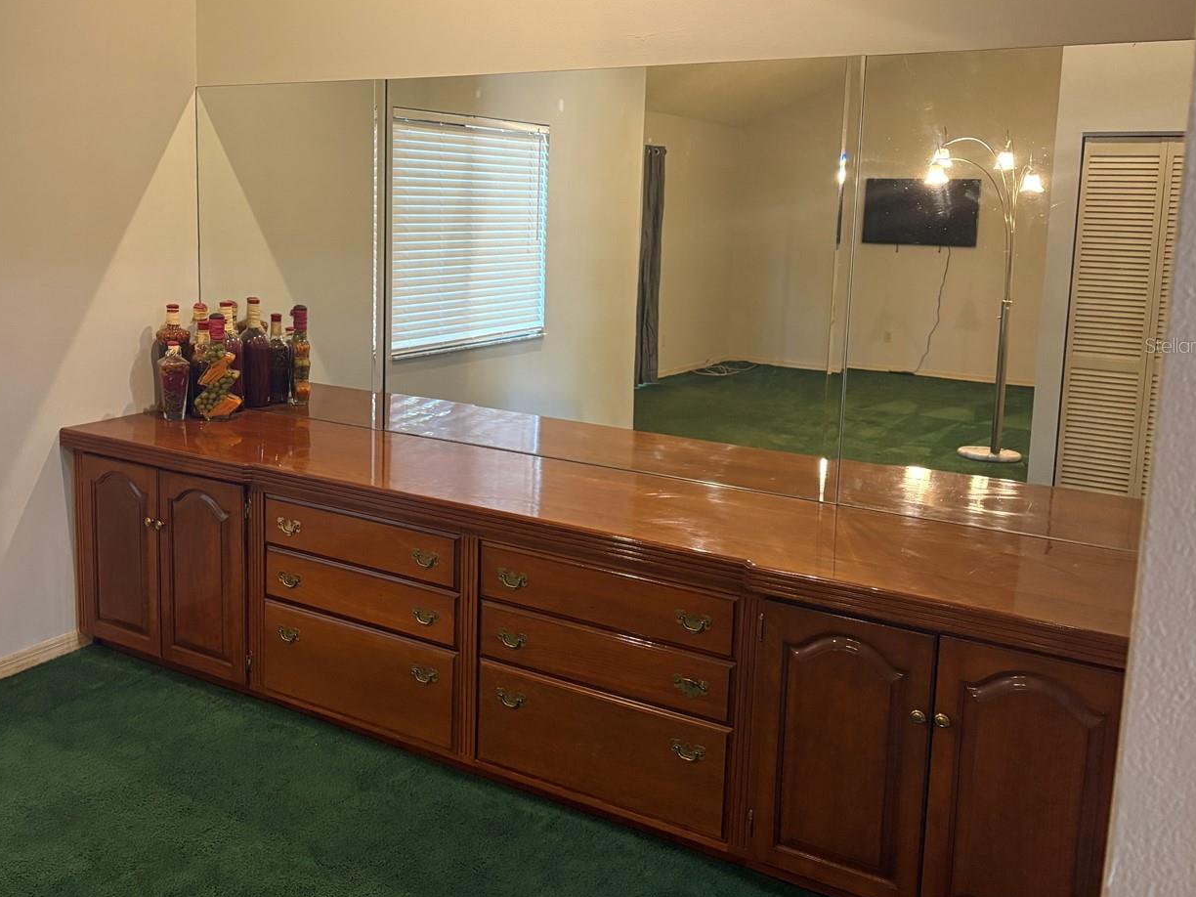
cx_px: 455
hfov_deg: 53.4
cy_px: 345
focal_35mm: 34
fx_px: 1175
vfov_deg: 41.5
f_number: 1.6
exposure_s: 1/60
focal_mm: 5.96
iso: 320
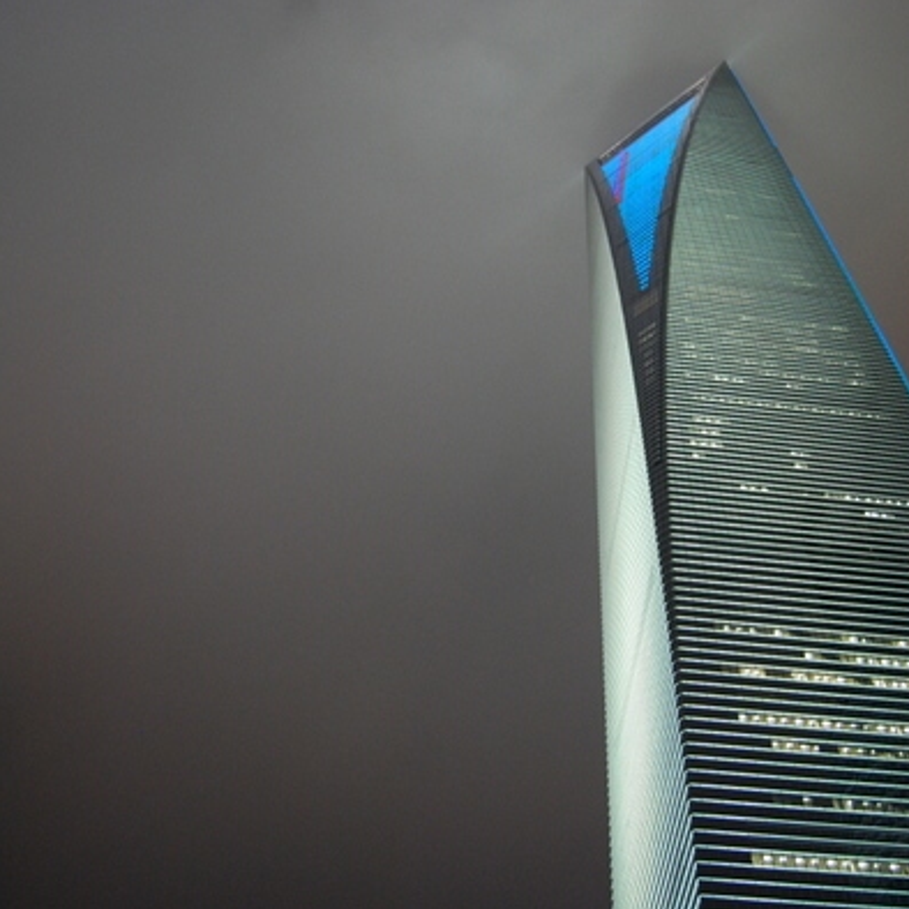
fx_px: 1040
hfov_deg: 47.0
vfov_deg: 47.2
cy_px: 459
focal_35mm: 35
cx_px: 542
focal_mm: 18
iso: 800
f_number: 3.5
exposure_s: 1/20
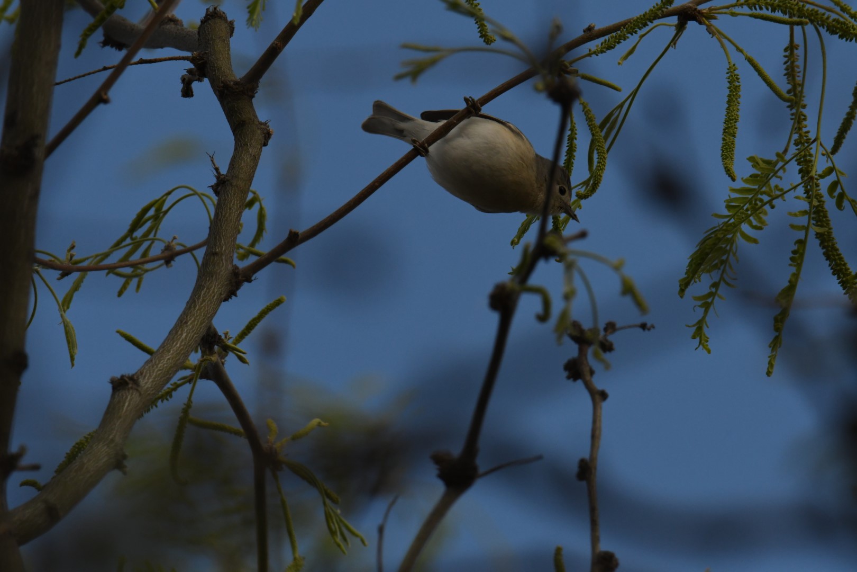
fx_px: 21423
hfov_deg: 2.3
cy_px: 286
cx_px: 428
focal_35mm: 900
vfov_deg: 1.5
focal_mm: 600
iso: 1250
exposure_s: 1/1000
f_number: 13
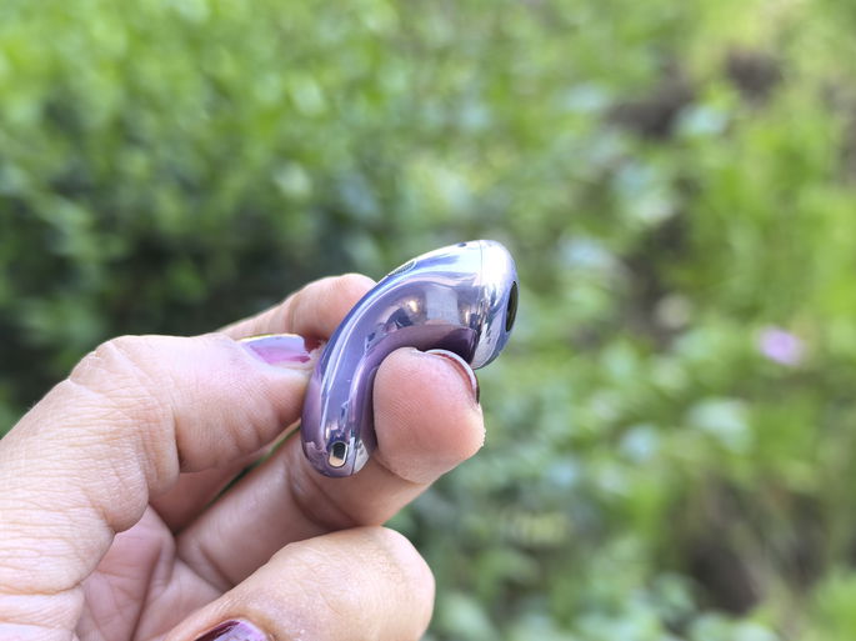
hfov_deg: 35.6
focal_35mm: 54
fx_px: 1335
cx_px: 428
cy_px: 320
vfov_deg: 27.0
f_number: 2
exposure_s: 1/100
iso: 64
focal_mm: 8.5
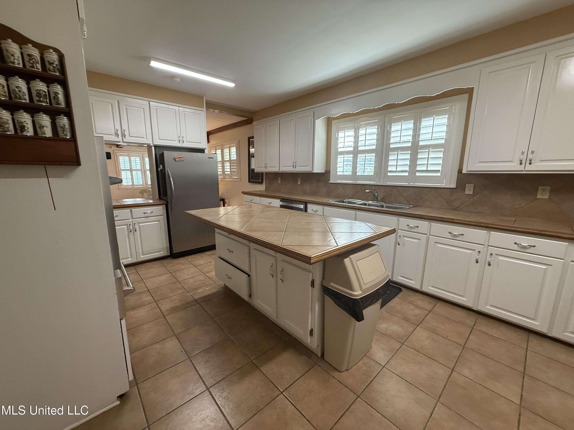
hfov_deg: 102.1
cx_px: 287
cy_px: 215
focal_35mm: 14
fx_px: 232
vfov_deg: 85.7
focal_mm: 2.22
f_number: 2.2
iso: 320
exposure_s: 1/120
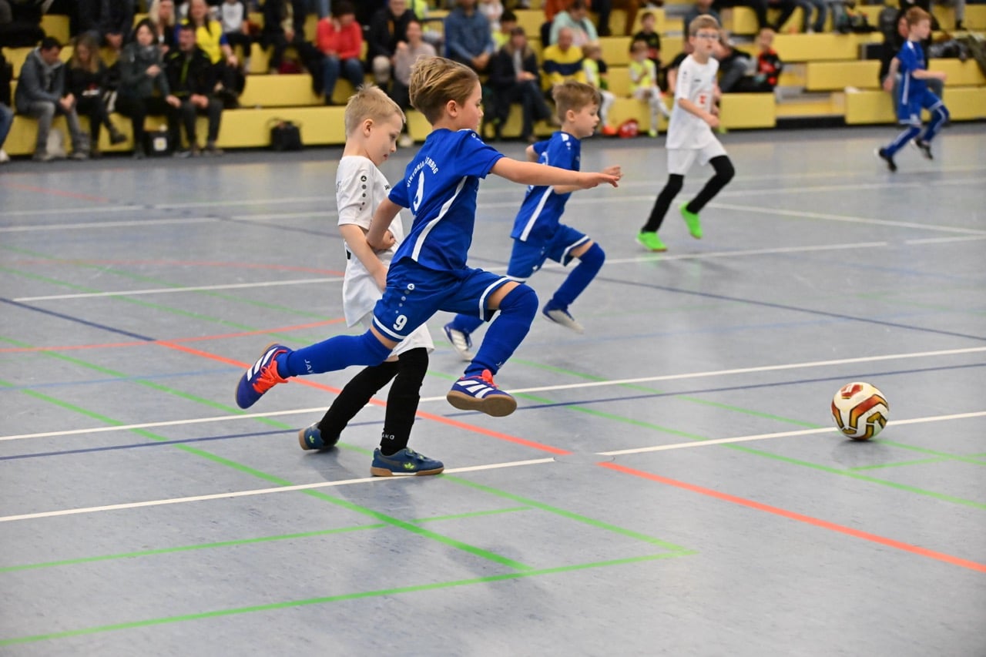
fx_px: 2601
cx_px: 493
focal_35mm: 95
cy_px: 328
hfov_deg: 21.5
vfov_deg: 14.4
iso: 8000
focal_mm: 95
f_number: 3.5
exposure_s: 1/1250
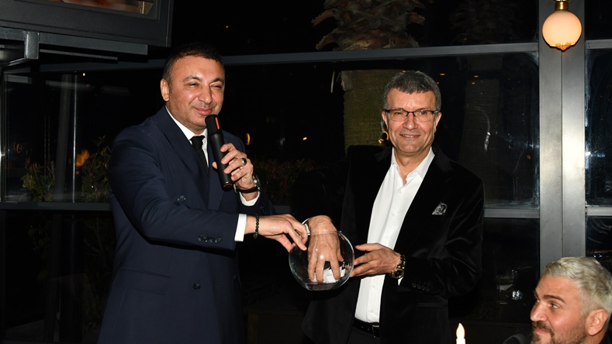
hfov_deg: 40.6
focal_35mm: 51
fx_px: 828
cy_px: 158
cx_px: 309
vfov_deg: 23.5
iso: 640
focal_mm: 48
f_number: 8
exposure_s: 1/200
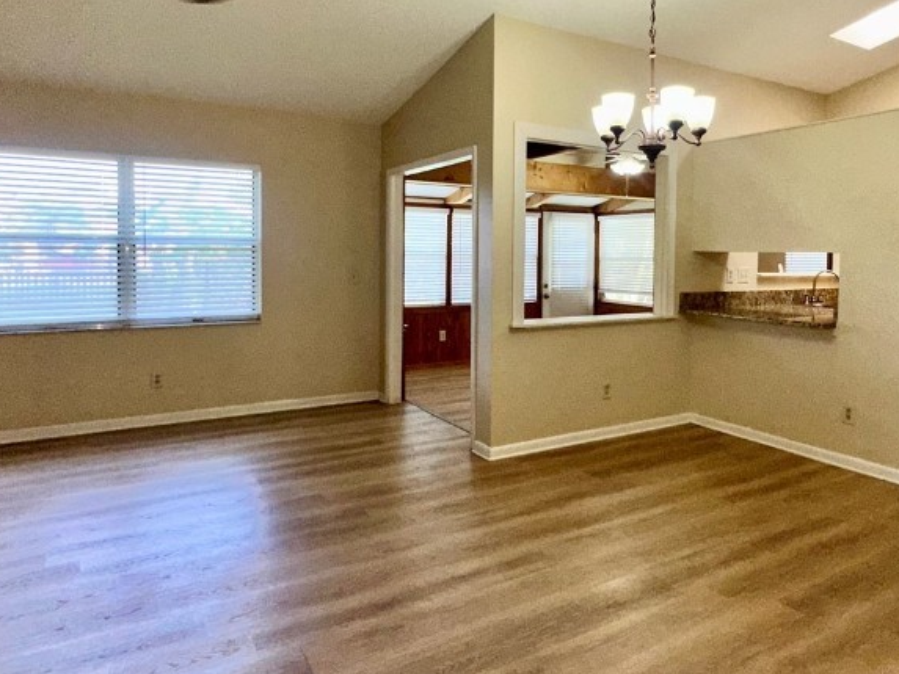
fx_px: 649
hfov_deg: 69.1
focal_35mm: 25
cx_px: 505
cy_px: 273
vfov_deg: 54.5
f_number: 2.2
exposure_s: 1/122
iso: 64
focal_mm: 2.22
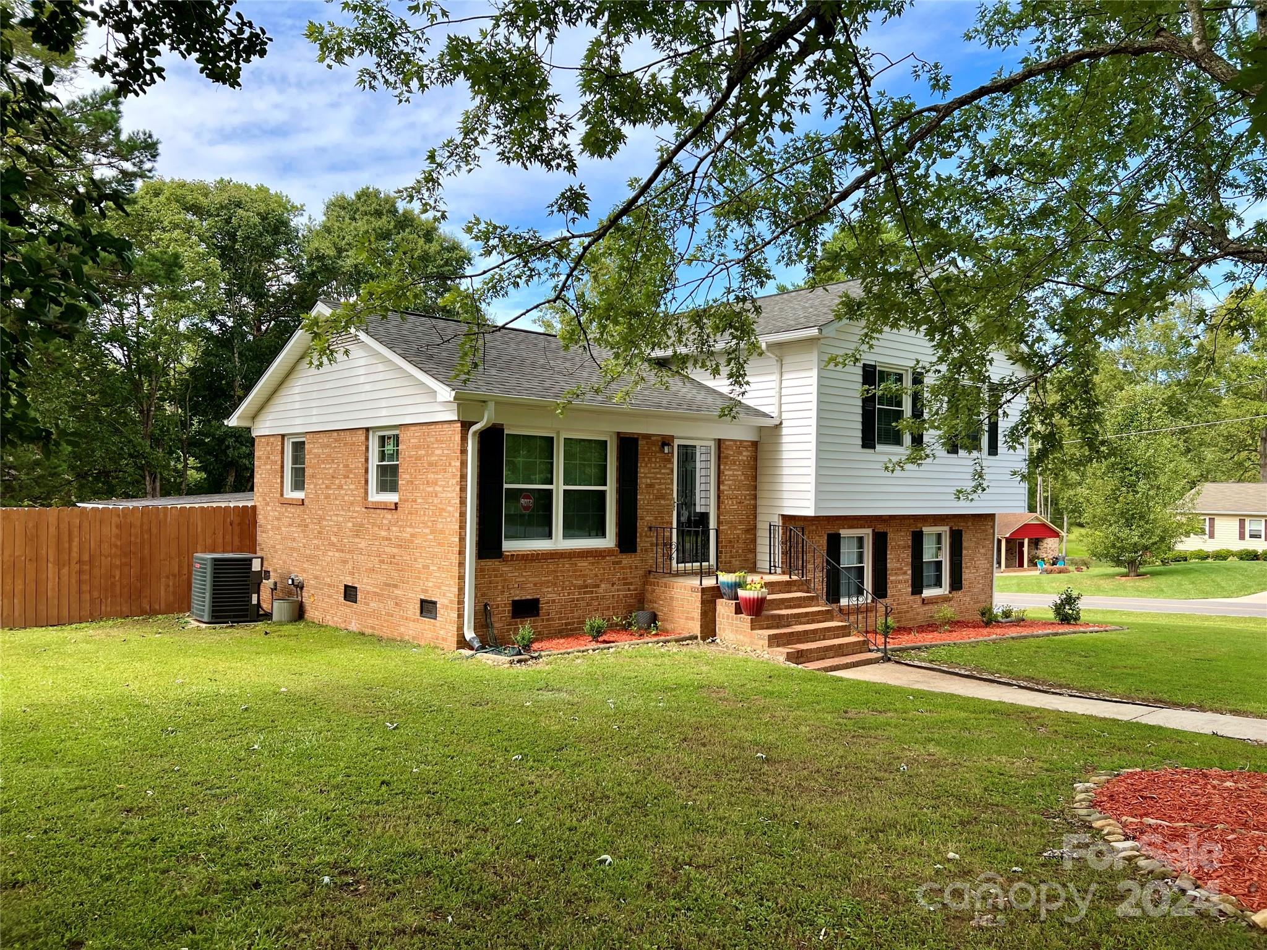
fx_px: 952
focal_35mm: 26
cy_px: 475
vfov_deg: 53.1
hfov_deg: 67.3
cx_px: 634
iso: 50
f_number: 1.5
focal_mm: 5.7
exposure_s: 1/1124
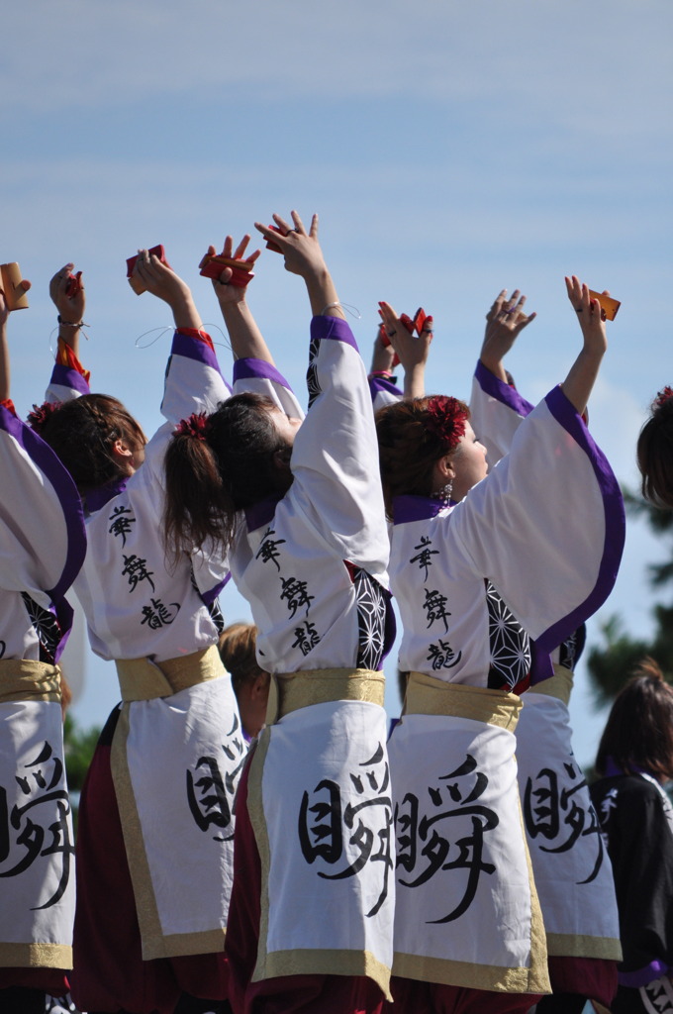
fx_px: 8435
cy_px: 507
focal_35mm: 300
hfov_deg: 4.6
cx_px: 336
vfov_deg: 6.9
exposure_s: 1/3200
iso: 640
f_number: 5.6
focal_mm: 200
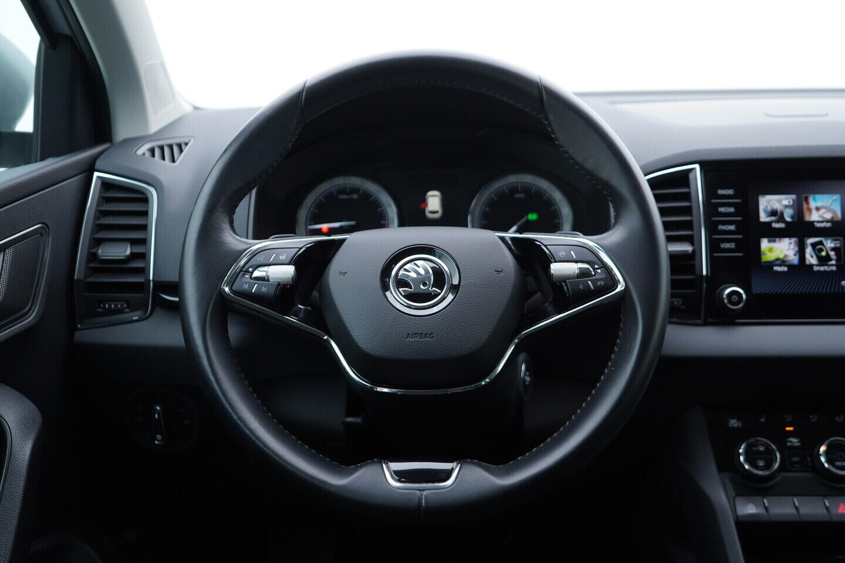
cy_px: 282
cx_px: 422
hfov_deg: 53.1
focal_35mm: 36
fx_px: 845
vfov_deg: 36.9
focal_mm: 24
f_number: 2.8
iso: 160
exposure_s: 1/40
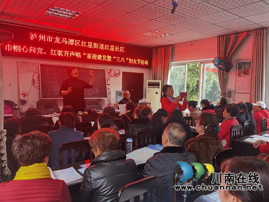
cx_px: 134
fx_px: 210
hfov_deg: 65.3
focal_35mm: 27
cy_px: 101
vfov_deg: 51.4
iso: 100
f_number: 1.9
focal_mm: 6.71
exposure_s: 1/100
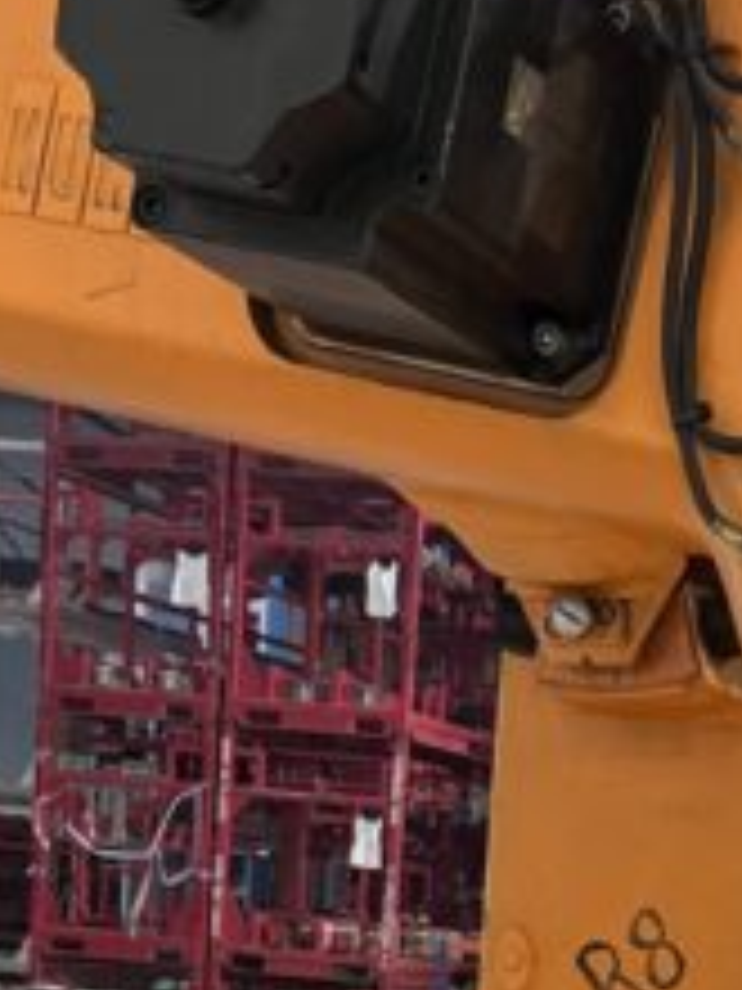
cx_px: 926
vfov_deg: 24.6
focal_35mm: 71
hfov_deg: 19.3
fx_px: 2029
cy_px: 1206
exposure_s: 1/50
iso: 250
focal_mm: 5.1
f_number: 1.6
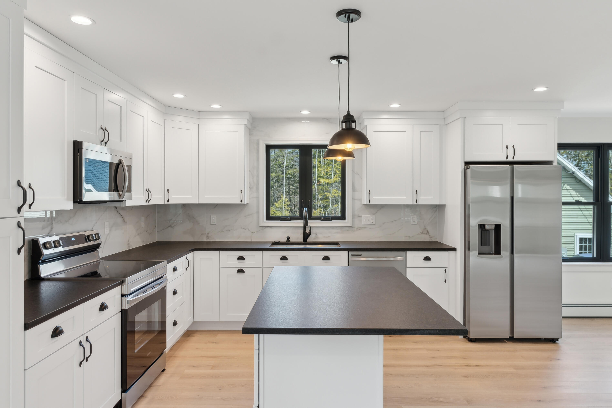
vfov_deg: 55.2
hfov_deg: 76.1
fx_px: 391
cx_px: 306
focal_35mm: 23
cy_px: 204
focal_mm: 23
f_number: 7.1
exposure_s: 1/20
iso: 320
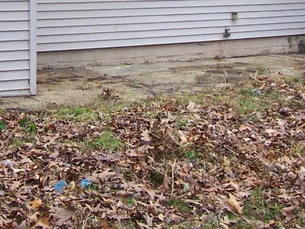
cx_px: 135
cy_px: -52
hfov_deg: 20.2
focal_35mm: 97
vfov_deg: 14.7
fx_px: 854
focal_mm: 5.6
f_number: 2.8
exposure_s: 1/180
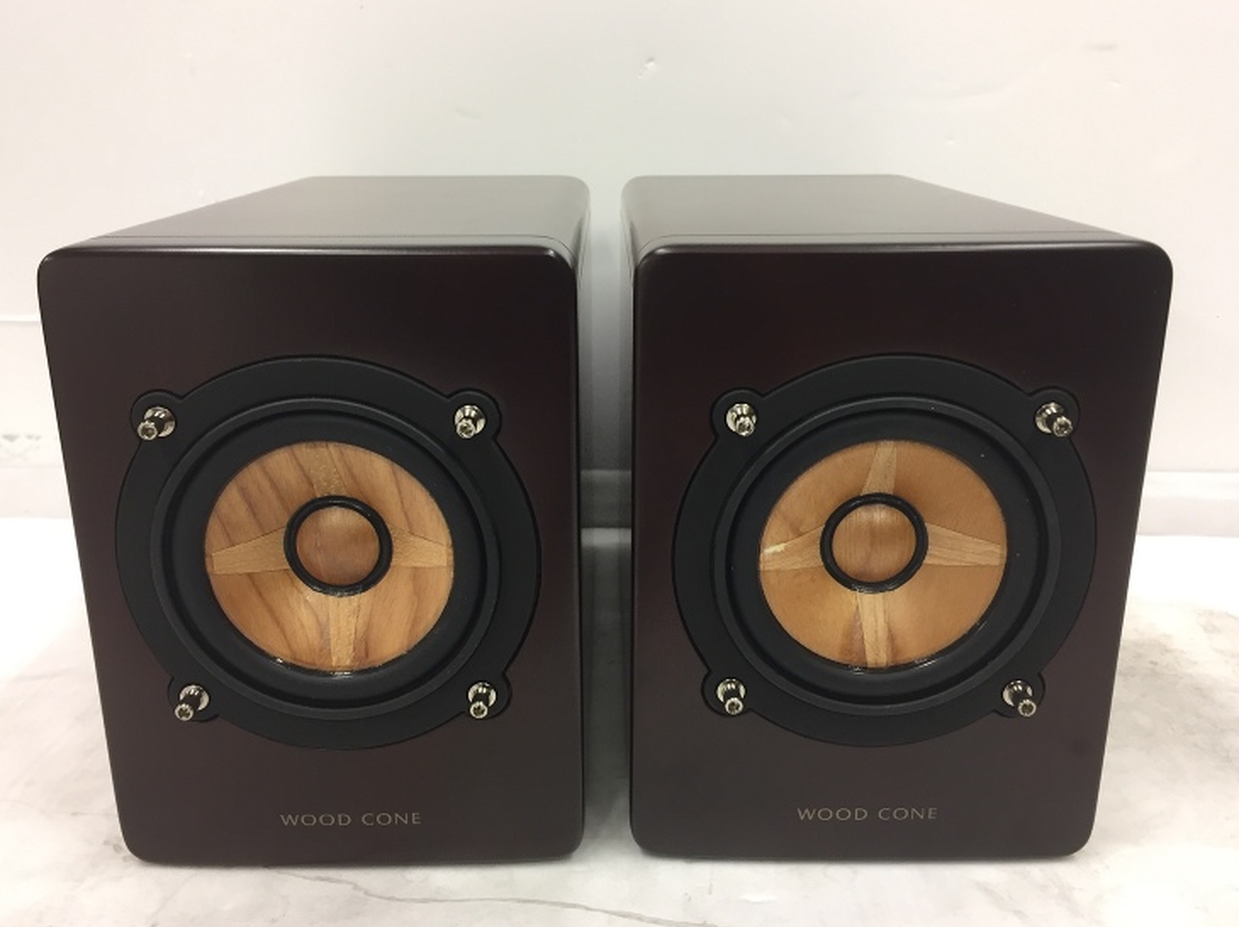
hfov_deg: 58.4
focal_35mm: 31
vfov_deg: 45.4
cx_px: 608
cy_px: 465
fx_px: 1108
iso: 50
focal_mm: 4.15
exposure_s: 1/33
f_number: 2.2
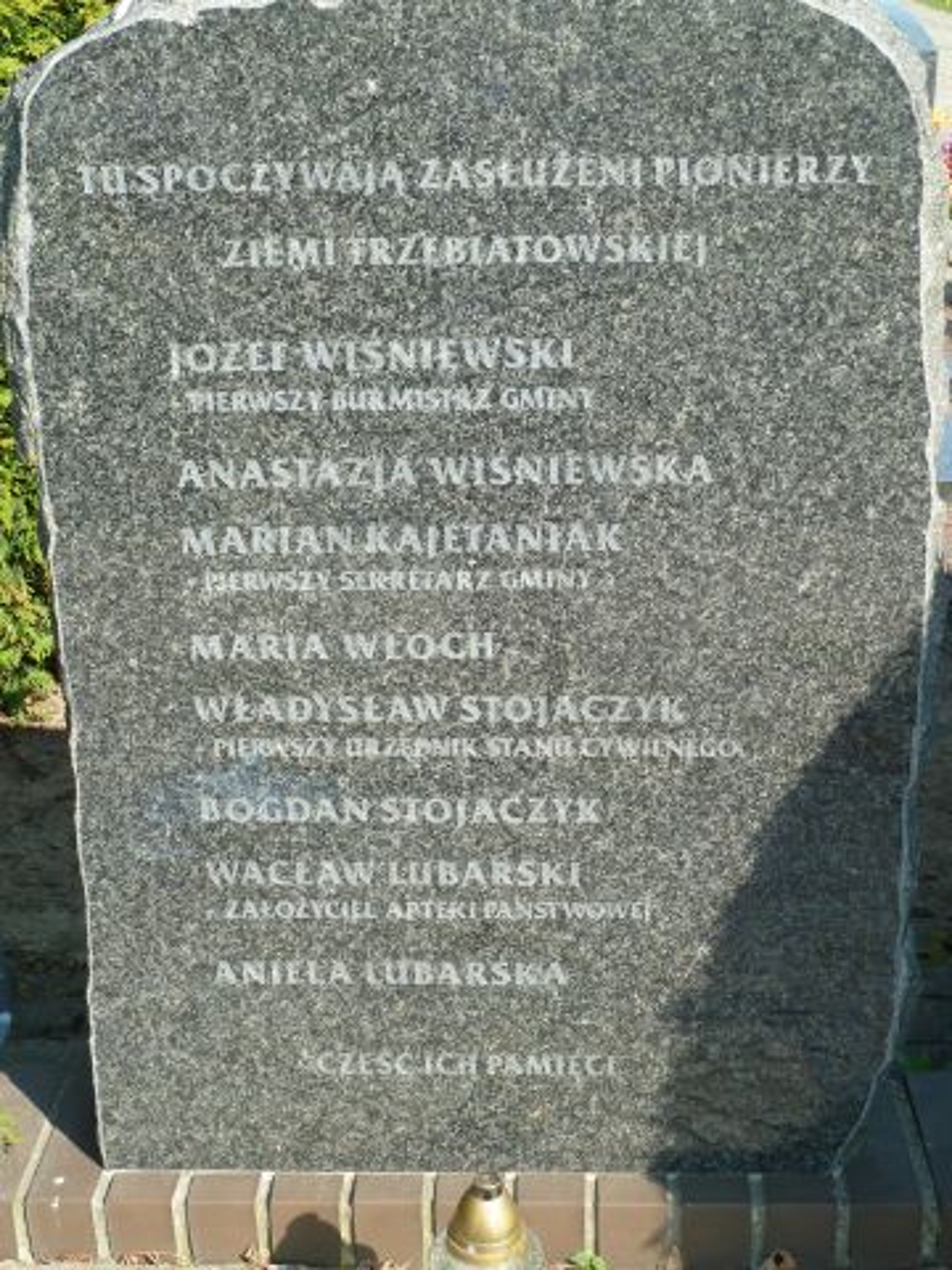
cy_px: 635
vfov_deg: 39.7
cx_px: 476
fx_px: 1760
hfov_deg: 30.3
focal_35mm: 48
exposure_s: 1/200
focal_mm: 7.9
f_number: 4
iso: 80
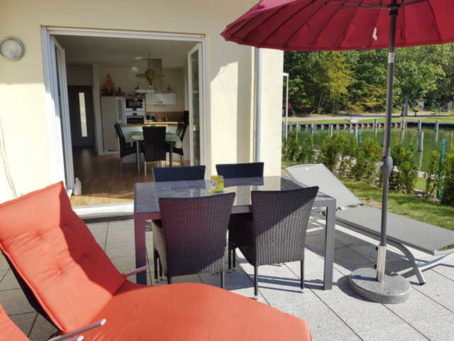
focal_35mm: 26
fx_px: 341
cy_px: 170
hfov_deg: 67.3
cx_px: 227
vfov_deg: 53.1
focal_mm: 4.2
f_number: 1.7
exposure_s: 1/1720
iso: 40
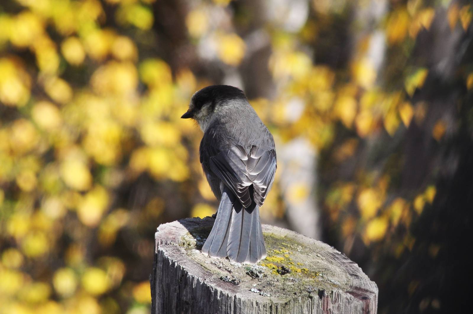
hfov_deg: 4.6
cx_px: 236
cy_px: 157
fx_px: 5906
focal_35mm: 450
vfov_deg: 3.0
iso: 200
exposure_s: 1/250
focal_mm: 300
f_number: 10
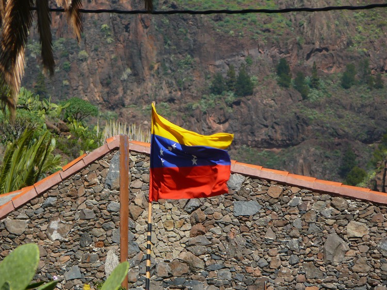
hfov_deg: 4.7
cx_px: 194
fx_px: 4694
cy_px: 145
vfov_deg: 3.5
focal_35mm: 420
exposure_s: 1/200
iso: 100
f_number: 5.6
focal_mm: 88.8
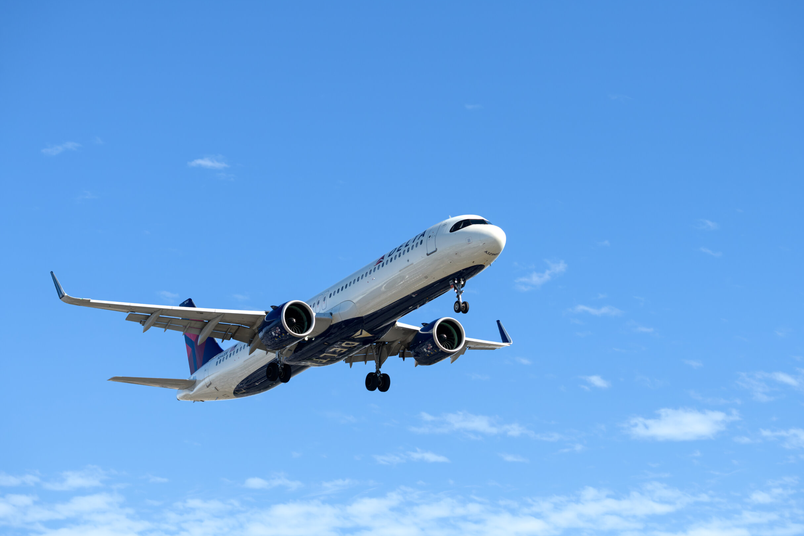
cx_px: 410
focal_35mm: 118
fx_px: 2635
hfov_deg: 17.3
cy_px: 272
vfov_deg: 11.6
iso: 400
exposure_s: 1/4000
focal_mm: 112
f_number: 6.3
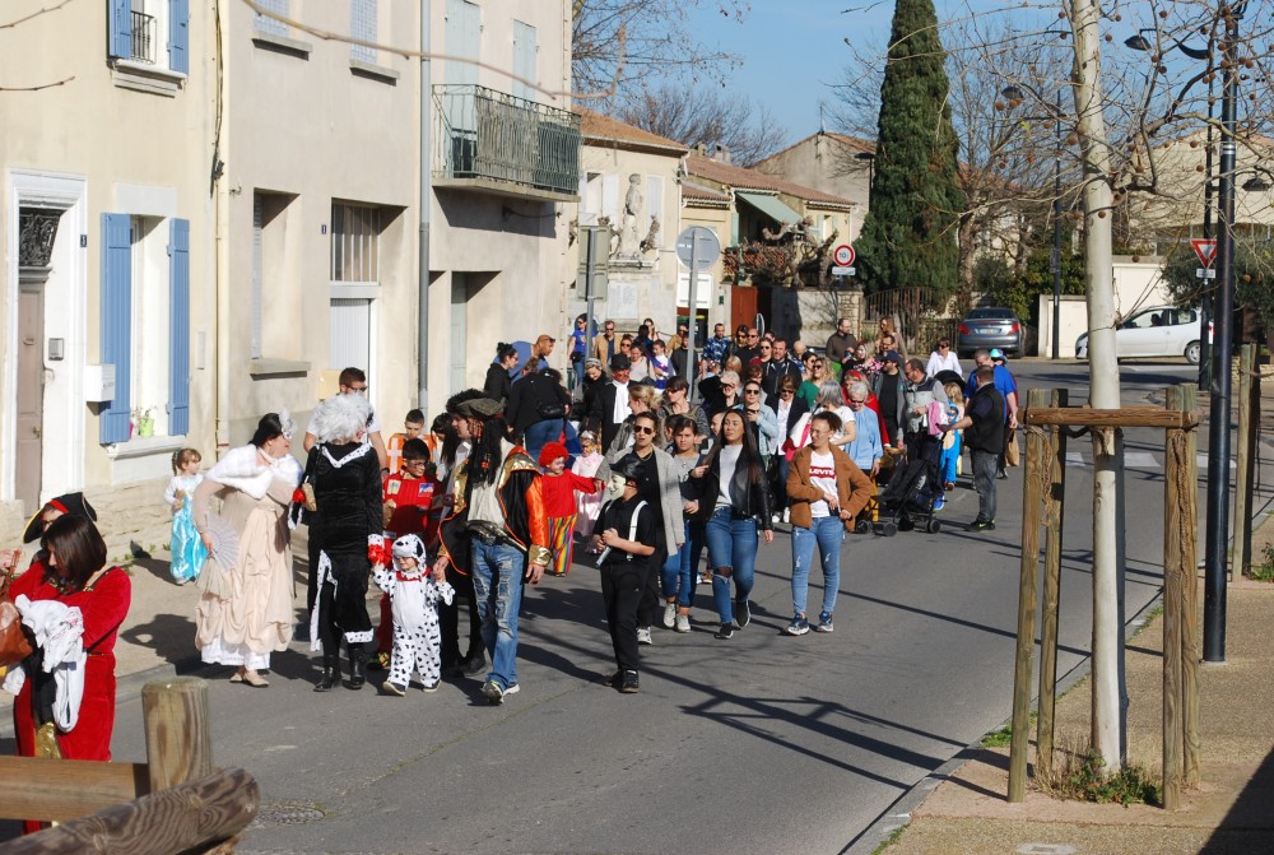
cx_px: 637
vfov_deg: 16.6
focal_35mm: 82
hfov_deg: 24.6
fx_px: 2925
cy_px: 428
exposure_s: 1/320
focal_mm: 55
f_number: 9
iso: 100
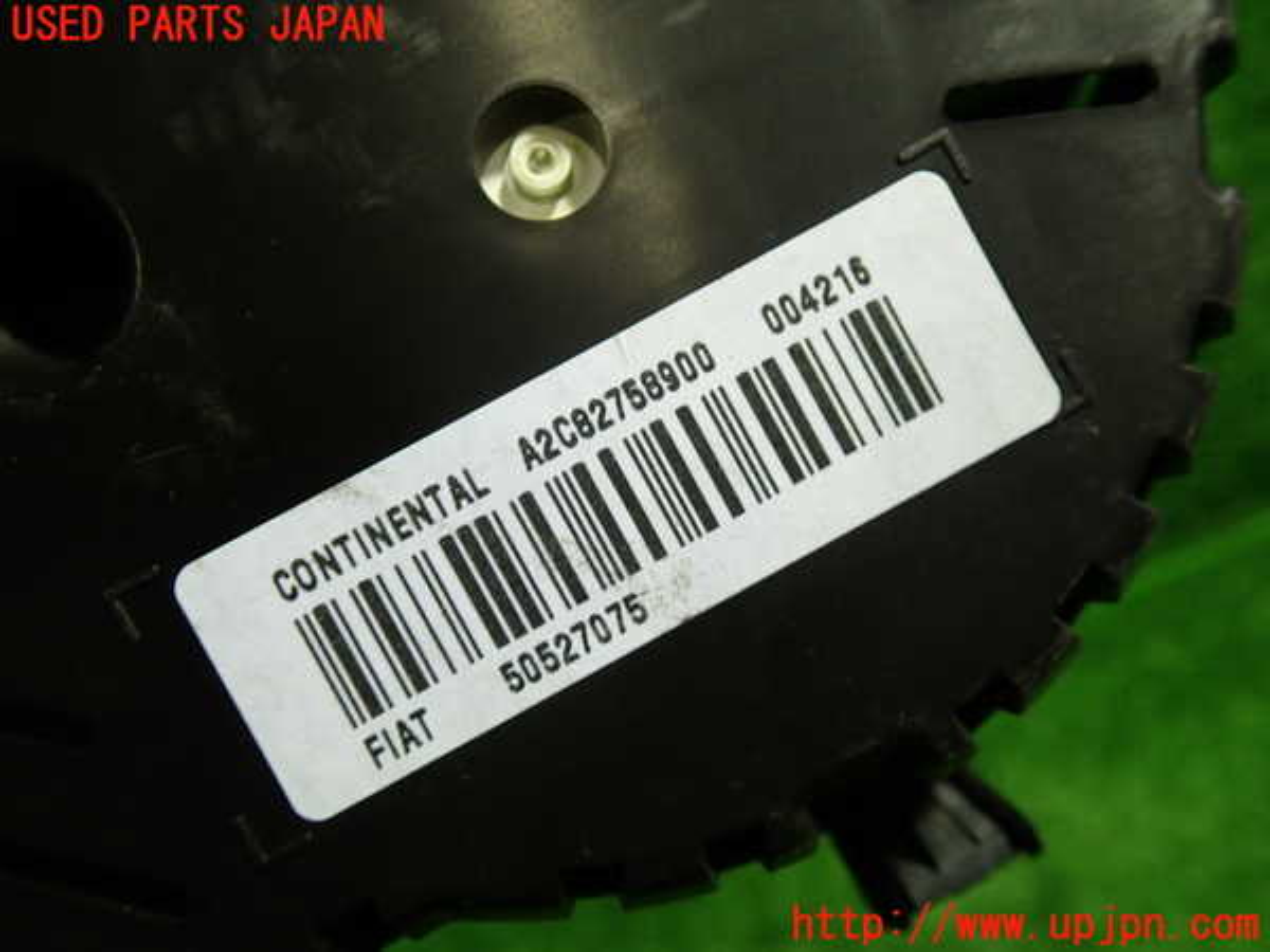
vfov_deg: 46.8
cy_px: 476
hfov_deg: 60.0
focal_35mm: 30
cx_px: 635
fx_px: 1101
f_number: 2.3
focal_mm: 5.4
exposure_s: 1/40
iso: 200
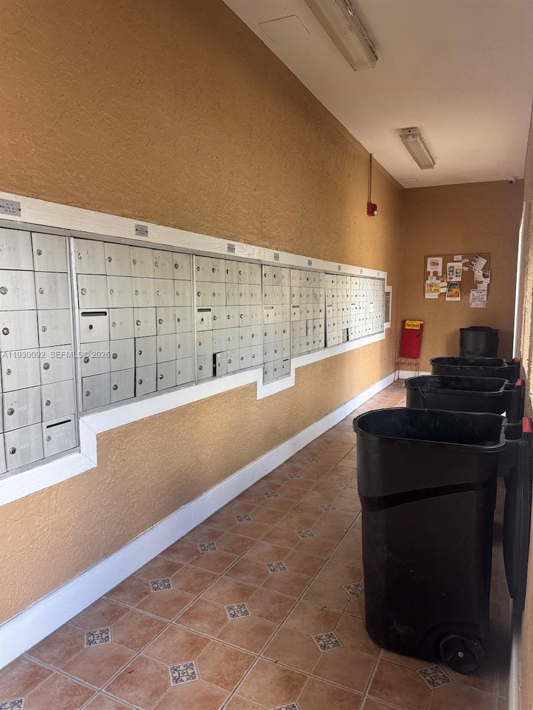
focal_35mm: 24
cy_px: 355
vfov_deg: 71.6
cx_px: 266
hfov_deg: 56.8
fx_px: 493
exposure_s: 1/114
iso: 200
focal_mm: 6.76
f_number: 1.78
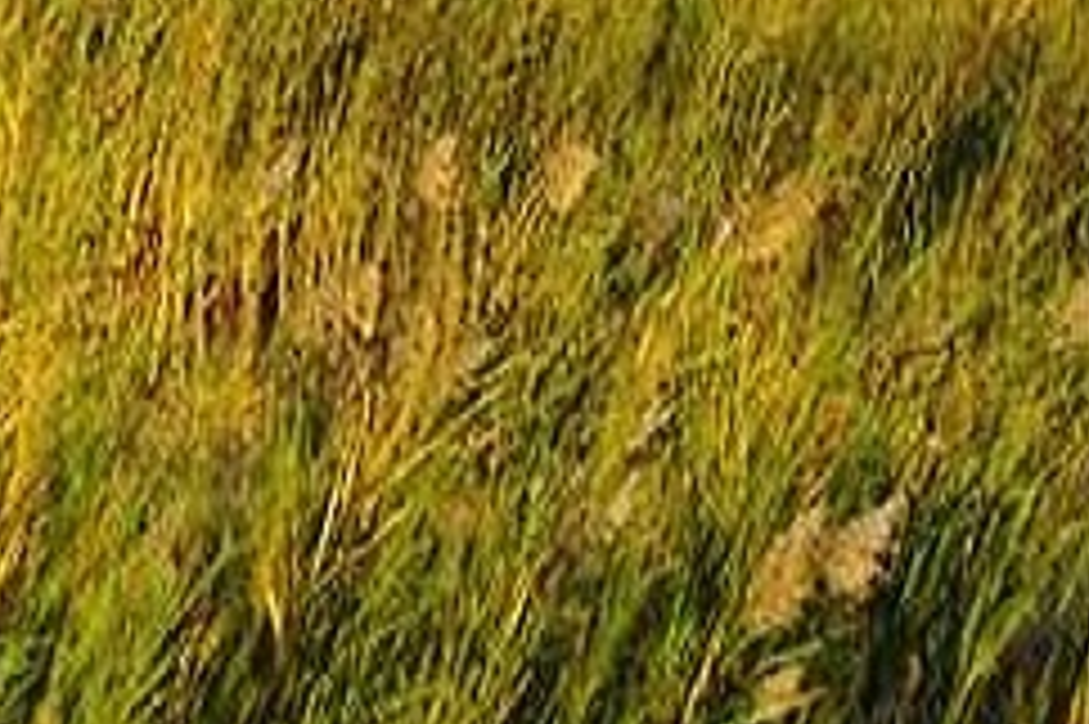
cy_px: 713
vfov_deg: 6.3
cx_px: -1197
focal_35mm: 216
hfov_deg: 8.9
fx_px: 6529
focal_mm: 34
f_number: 11
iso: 400
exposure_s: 1/160
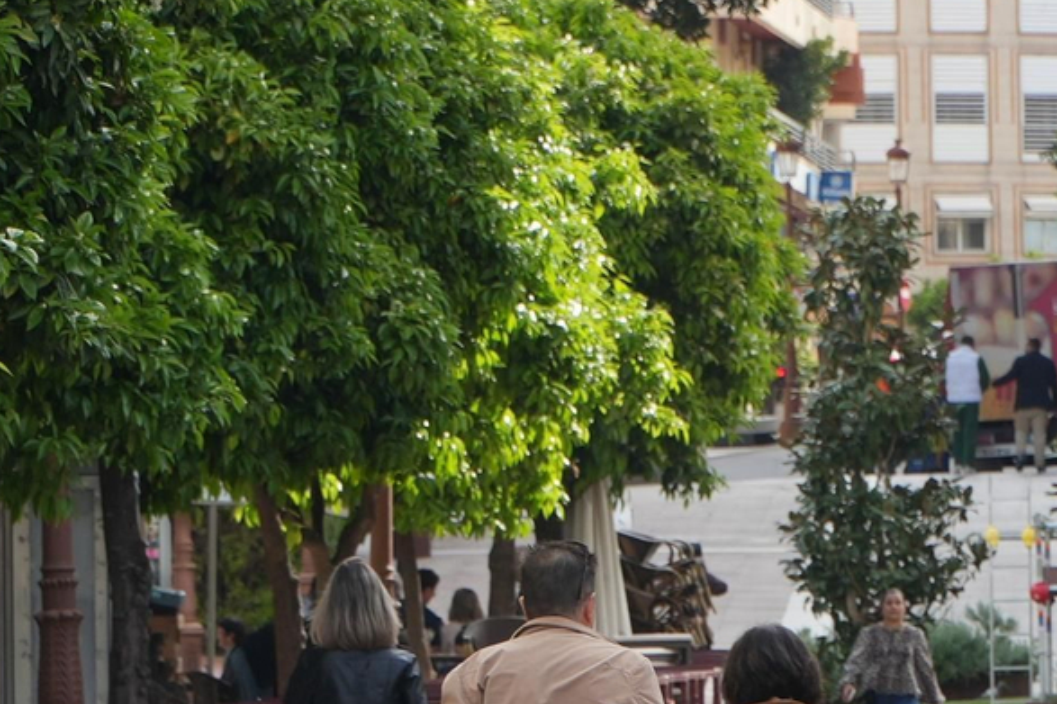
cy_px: 841
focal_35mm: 428
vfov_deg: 3.2
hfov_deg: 4.8
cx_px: 771
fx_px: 12562
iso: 100
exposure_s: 1/125
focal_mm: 105
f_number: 6.3
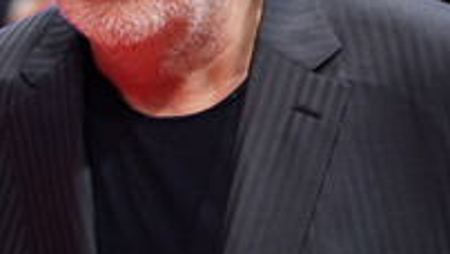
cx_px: -37
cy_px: -7
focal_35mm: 467
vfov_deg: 2.6
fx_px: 5577
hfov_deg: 4.6
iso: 4000
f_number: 5.6
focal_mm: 200
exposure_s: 1/125
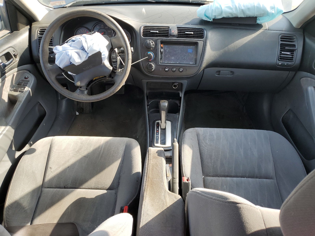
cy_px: 118
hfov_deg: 67.3
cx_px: 158
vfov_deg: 53.1
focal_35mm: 26
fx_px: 237
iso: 50
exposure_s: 1/345
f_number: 1.5
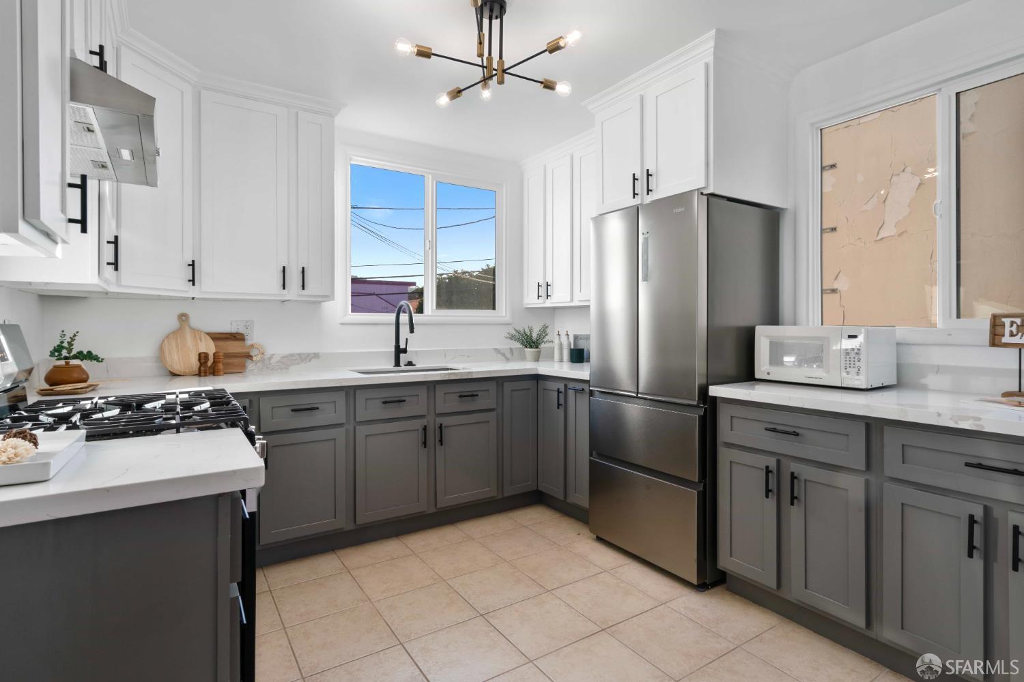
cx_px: 512
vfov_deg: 67.4
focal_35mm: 18
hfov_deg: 90.0
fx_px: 512
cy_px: 341
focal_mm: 18
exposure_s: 1/10
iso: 400
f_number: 16
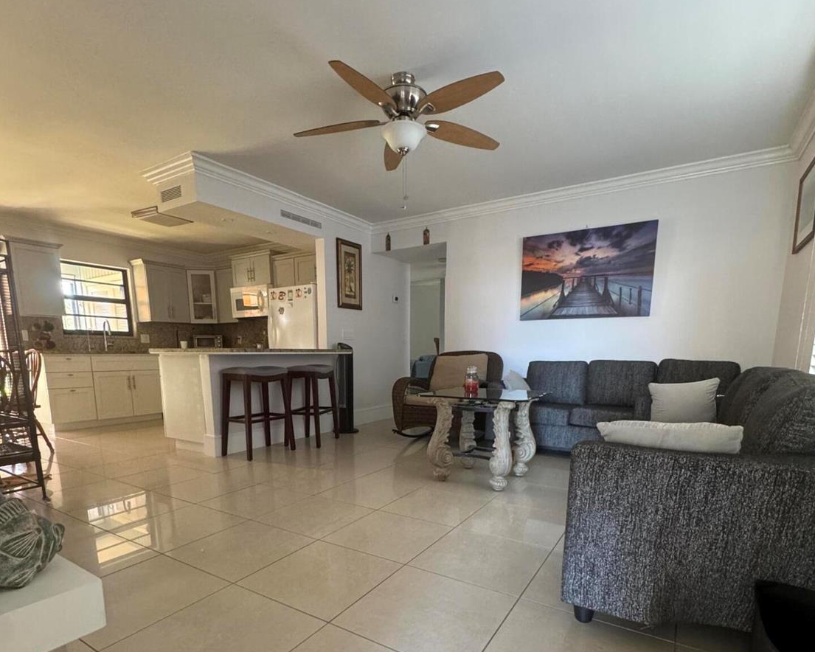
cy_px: 432
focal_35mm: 19
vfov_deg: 68.9
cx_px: 398
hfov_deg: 83.3
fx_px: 458
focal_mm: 2.22
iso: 400
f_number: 2.2
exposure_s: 1/60
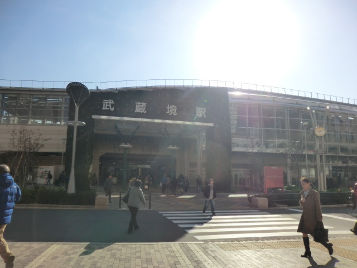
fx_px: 248
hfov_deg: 71.6
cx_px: 178
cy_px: 134
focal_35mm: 24
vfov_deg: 56.8
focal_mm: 4.3
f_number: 7.5
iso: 80
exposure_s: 1/400
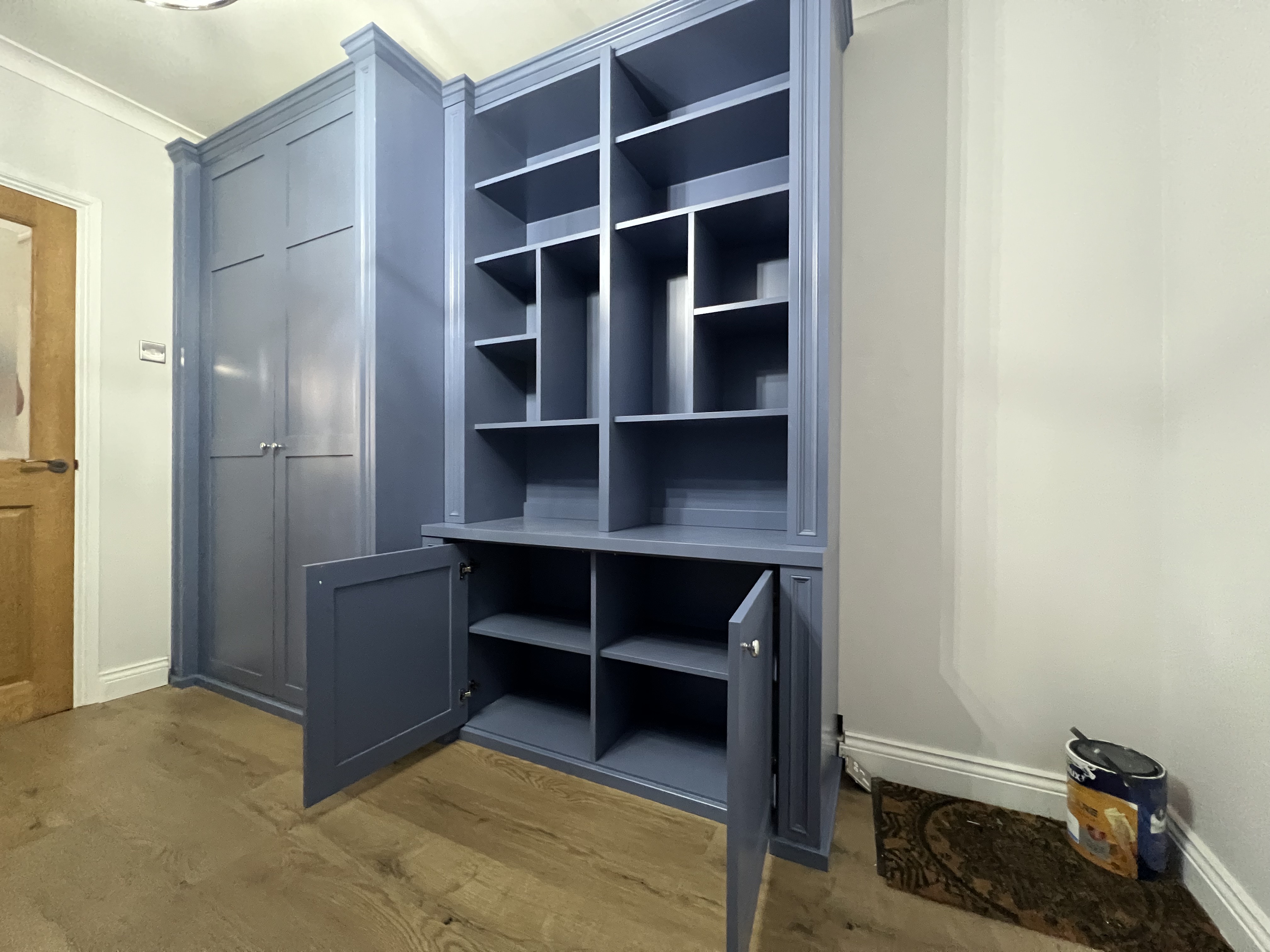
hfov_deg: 106.2
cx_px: 635
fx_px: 477
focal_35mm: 13
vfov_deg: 89.9
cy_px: 476
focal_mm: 1.57
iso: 640
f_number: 1.8
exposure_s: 1/34
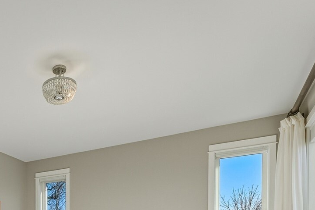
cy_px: 242
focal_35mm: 33
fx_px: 289
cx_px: 27
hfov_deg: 50.3
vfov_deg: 33.6
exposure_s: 1/3200
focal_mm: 14
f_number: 9
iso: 400
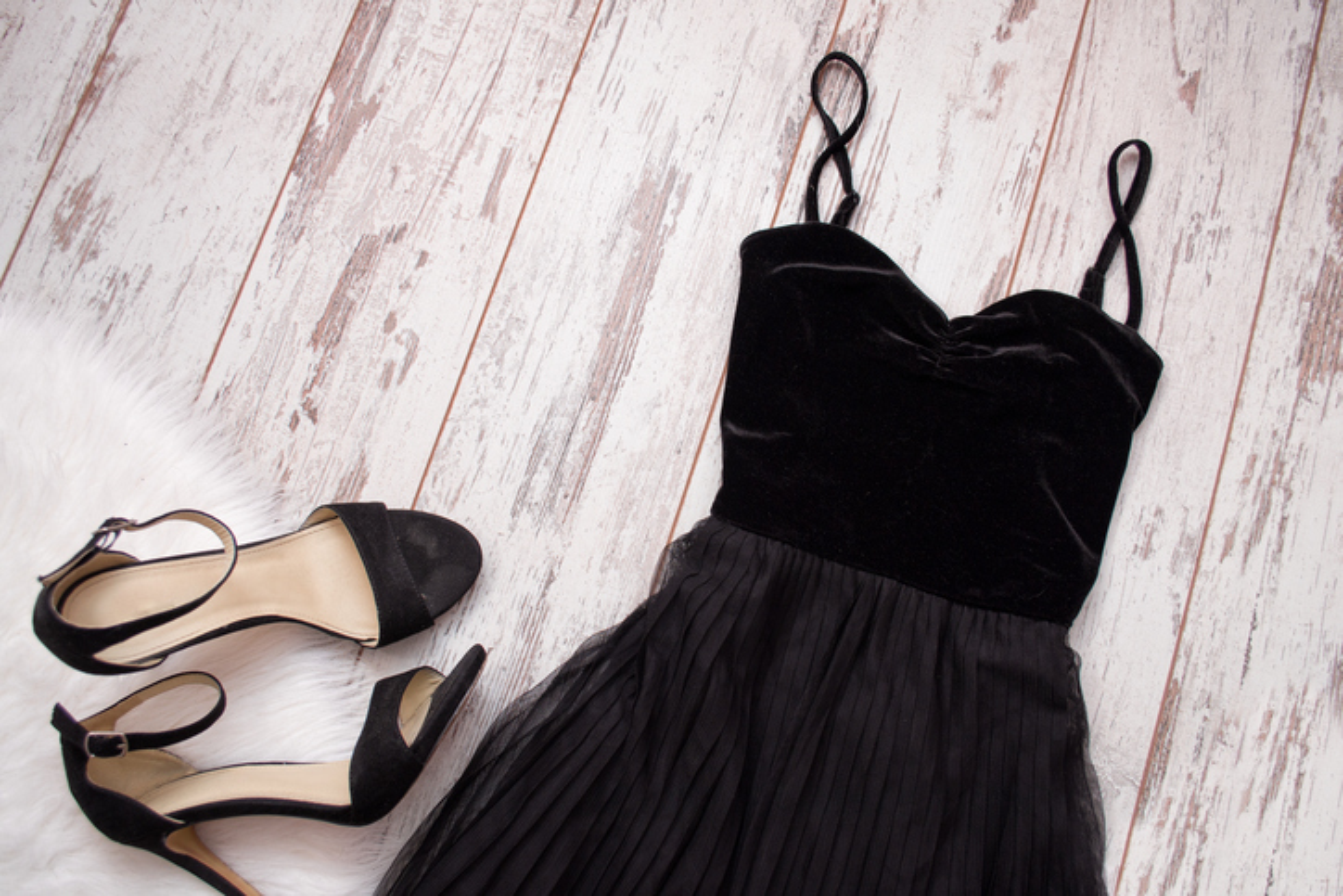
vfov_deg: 43.6
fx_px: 1119
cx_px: 672
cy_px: 448
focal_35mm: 30
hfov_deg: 61.9
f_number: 5.6
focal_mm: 20
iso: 100
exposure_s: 1/200
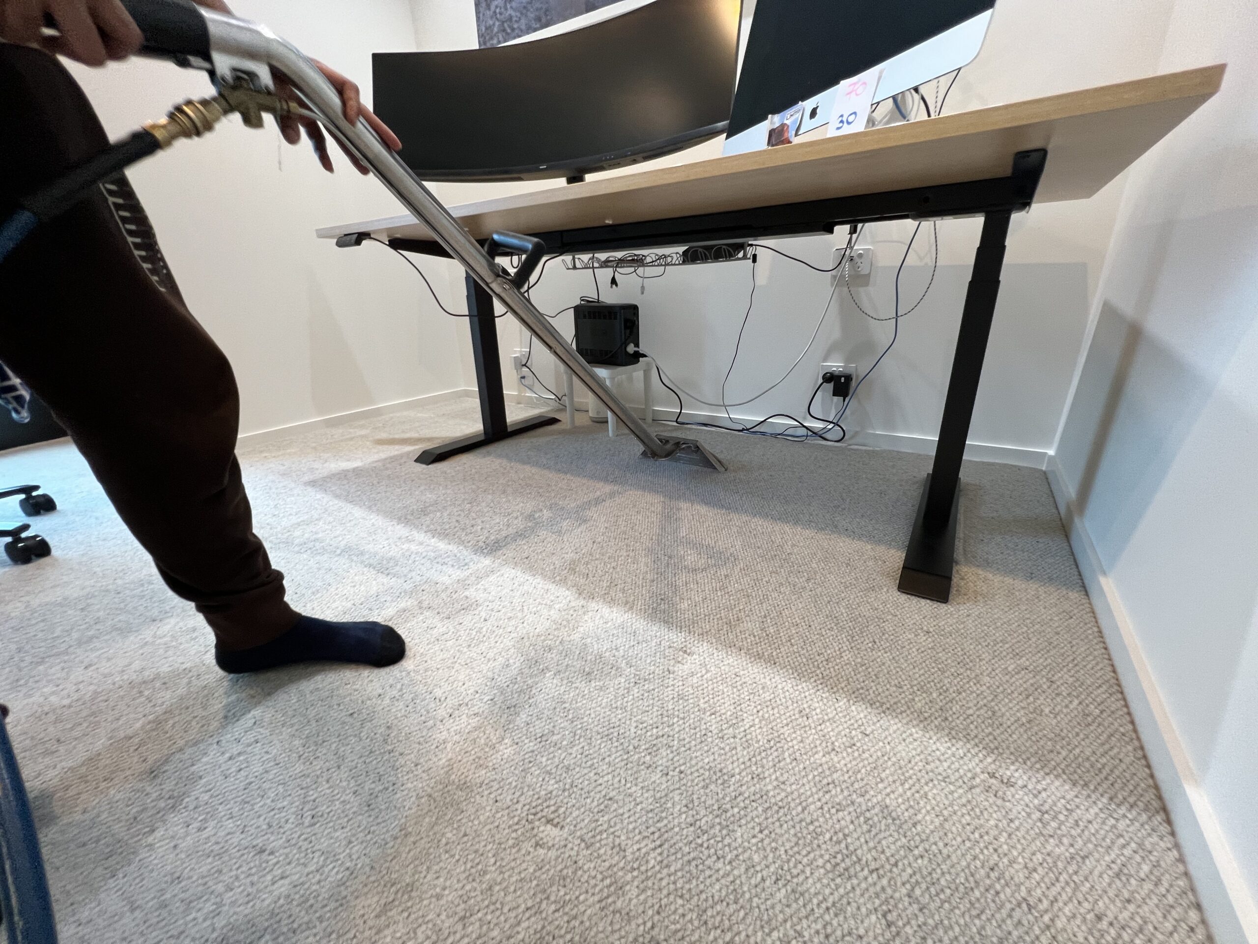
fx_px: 472
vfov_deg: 89.9
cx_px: 629
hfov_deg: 106.2
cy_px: 472
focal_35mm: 13
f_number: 1.8
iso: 125
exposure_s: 1/50
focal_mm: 1.57
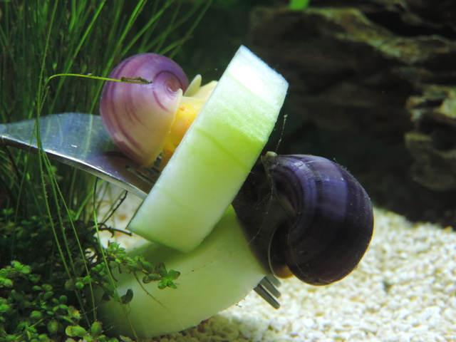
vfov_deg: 19.6
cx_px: 228
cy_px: 171
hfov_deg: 26.0
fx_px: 988
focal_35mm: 75
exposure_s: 1/60
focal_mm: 13.3
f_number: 3.9
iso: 400
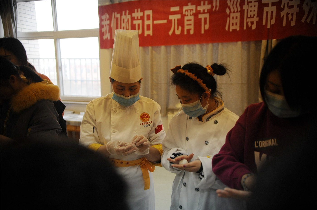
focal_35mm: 32
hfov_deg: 58.8
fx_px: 282
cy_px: 105
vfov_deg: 41.0
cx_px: 158
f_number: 2.8
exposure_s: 1/800
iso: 2000
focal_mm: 32
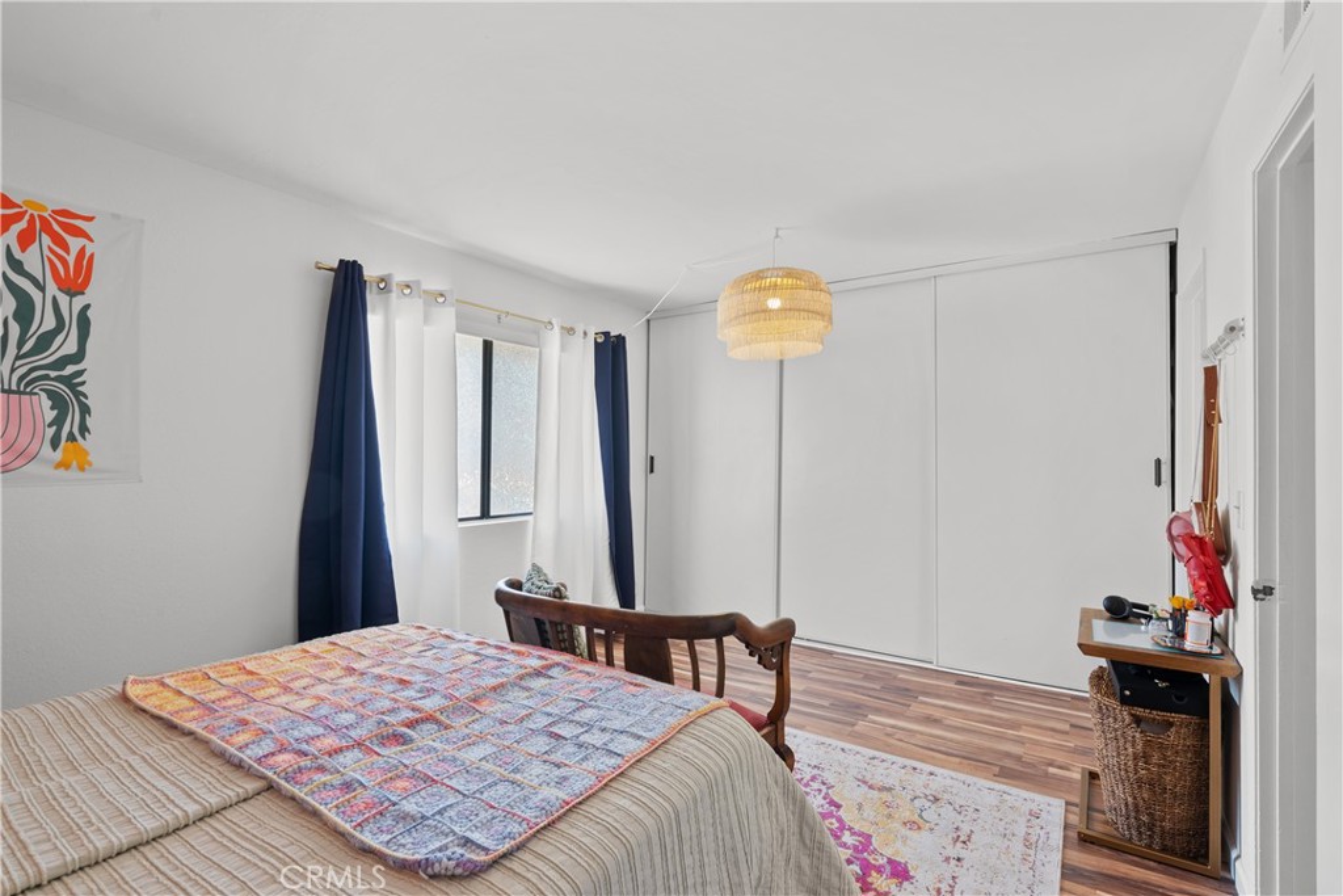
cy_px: 448
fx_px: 597
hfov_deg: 96.7
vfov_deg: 73.8
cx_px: 672
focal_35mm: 16
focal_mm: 16
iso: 250
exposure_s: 1/2
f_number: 10
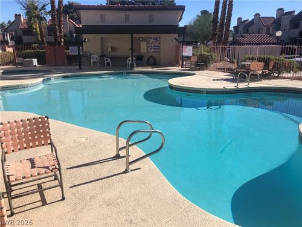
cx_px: 151
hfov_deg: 63.4
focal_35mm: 28
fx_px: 244
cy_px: 114
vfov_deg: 49.7
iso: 20
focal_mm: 3.99
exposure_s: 1/2857
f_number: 1.8
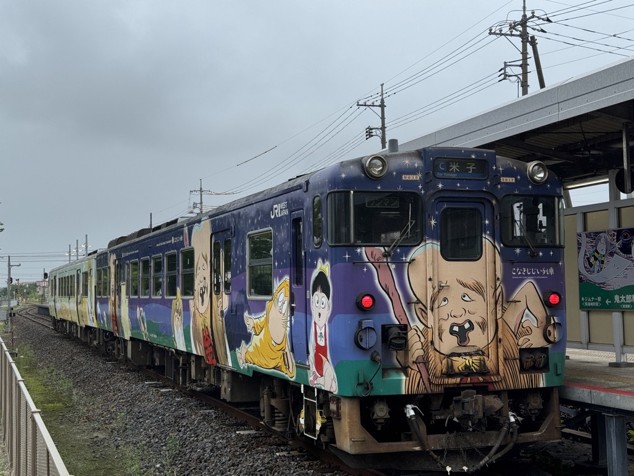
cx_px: 317
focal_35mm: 48
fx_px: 879
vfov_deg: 30.3
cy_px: 238
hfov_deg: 39.7
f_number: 1.78
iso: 64
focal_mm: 6.76
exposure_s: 1/2833
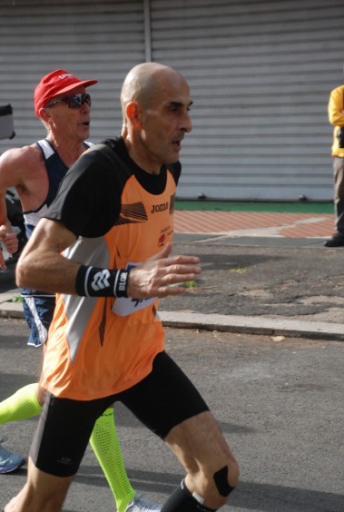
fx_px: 1411
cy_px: 255
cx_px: 177
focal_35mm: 99
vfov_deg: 20.6
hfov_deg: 13.9
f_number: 5.3
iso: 1000
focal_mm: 62
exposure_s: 1/1000
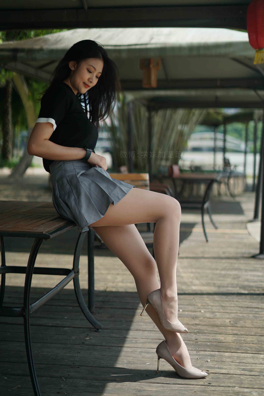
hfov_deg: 27.0
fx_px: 549
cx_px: 132
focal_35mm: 50
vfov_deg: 39.6
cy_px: 198
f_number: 1.8
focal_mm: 50
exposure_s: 1/5000
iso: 200
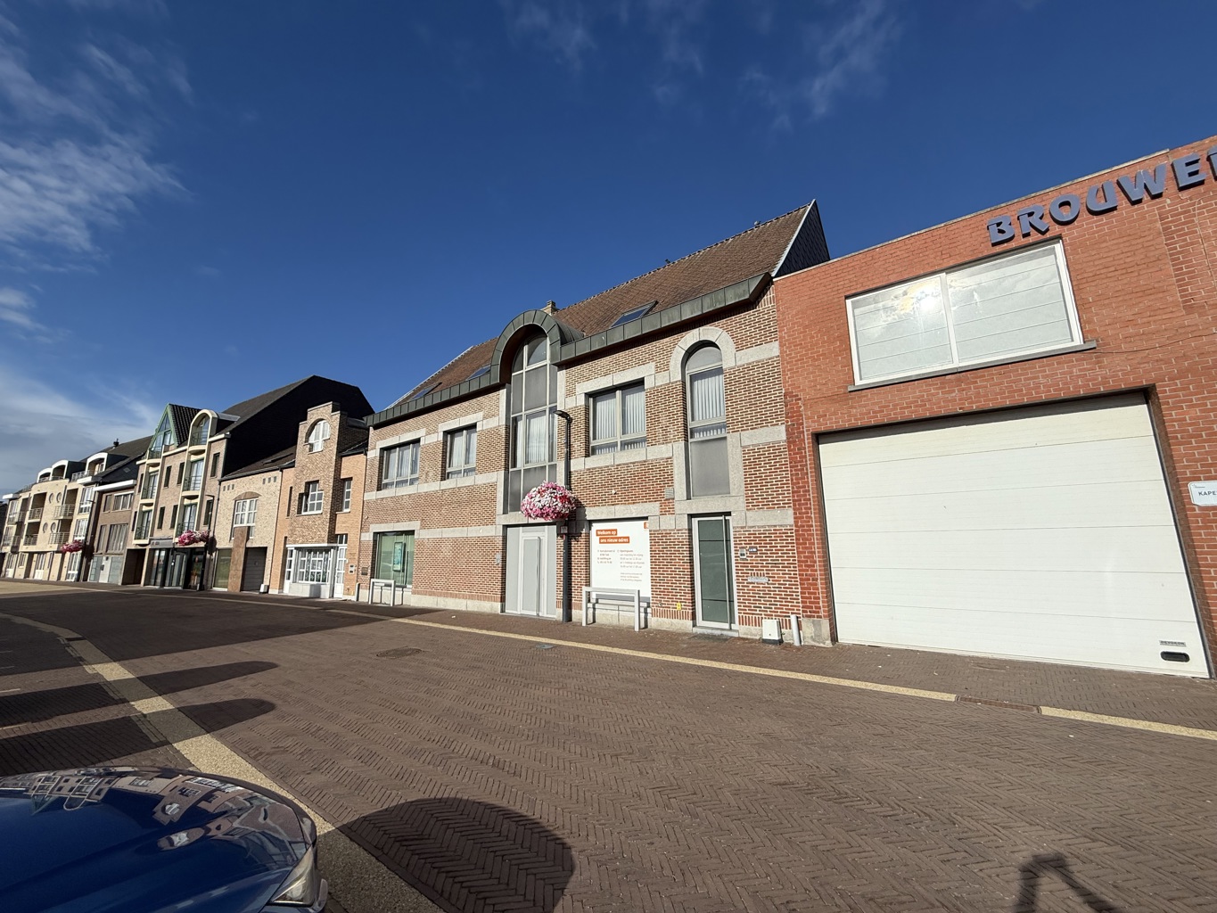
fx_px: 492
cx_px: 608
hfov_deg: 102.1
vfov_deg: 85.7
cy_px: 456
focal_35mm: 14
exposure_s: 1/4762
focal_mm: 2.22
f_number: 2.2
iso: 50
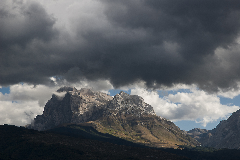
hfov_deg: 19.5
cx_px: 120
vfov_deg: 13.0
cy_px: 80
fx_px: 699
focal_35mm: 105
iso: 200
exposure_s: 1/250
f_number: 9
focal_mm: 70
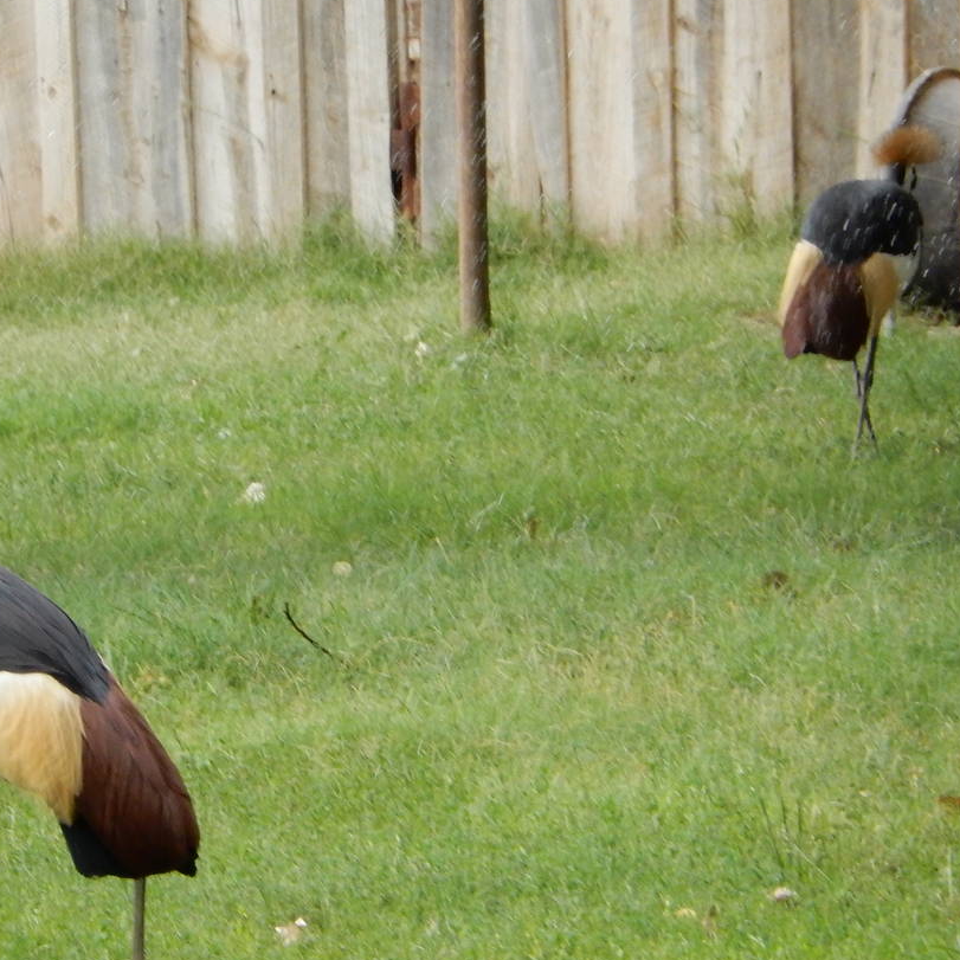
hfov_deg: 2.4
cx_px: 208
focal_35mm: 732
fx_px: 22967
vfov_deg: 2.4
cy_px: 579
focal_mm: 75.4
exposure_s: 1/200
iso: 400
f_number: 6.2
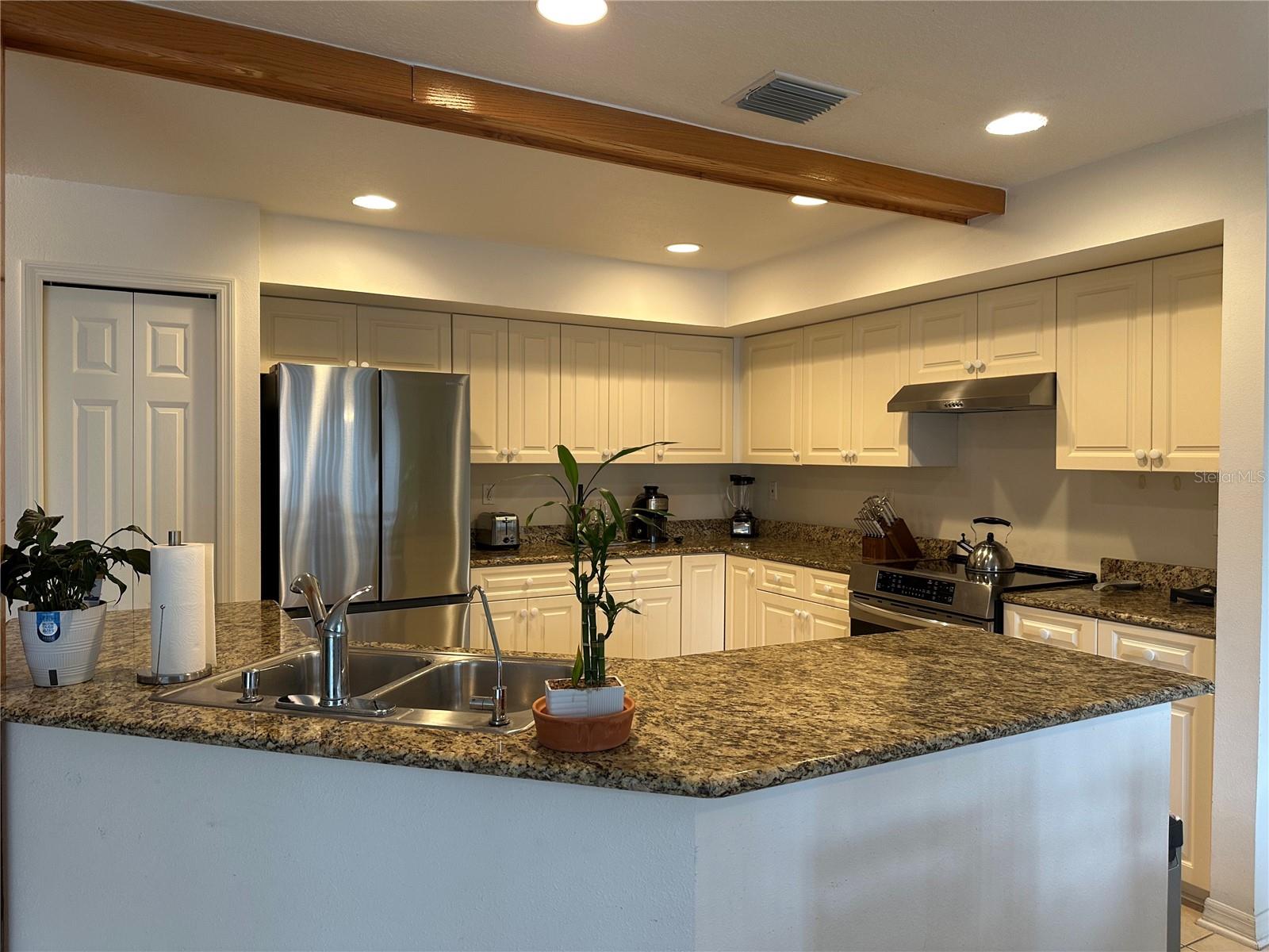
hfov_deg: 71.6
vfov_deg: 56.8
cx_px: 634
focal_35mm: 24
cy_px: 476
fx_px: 880
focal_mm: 6.86
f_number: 1.78
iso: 125
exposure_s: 1/60
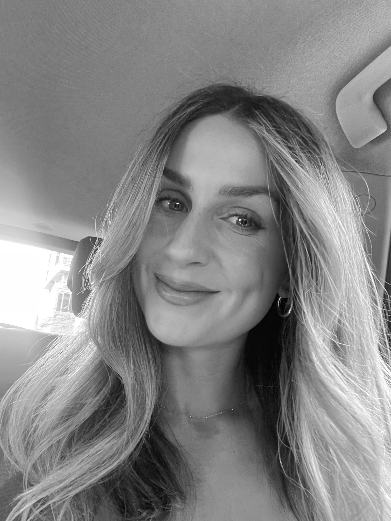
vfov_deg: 60.0
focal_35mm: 30
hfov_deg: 46.8
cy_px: 260
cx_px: 196
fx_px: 452
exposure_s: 1/60
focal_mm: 2.71
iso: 320
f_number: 2.2
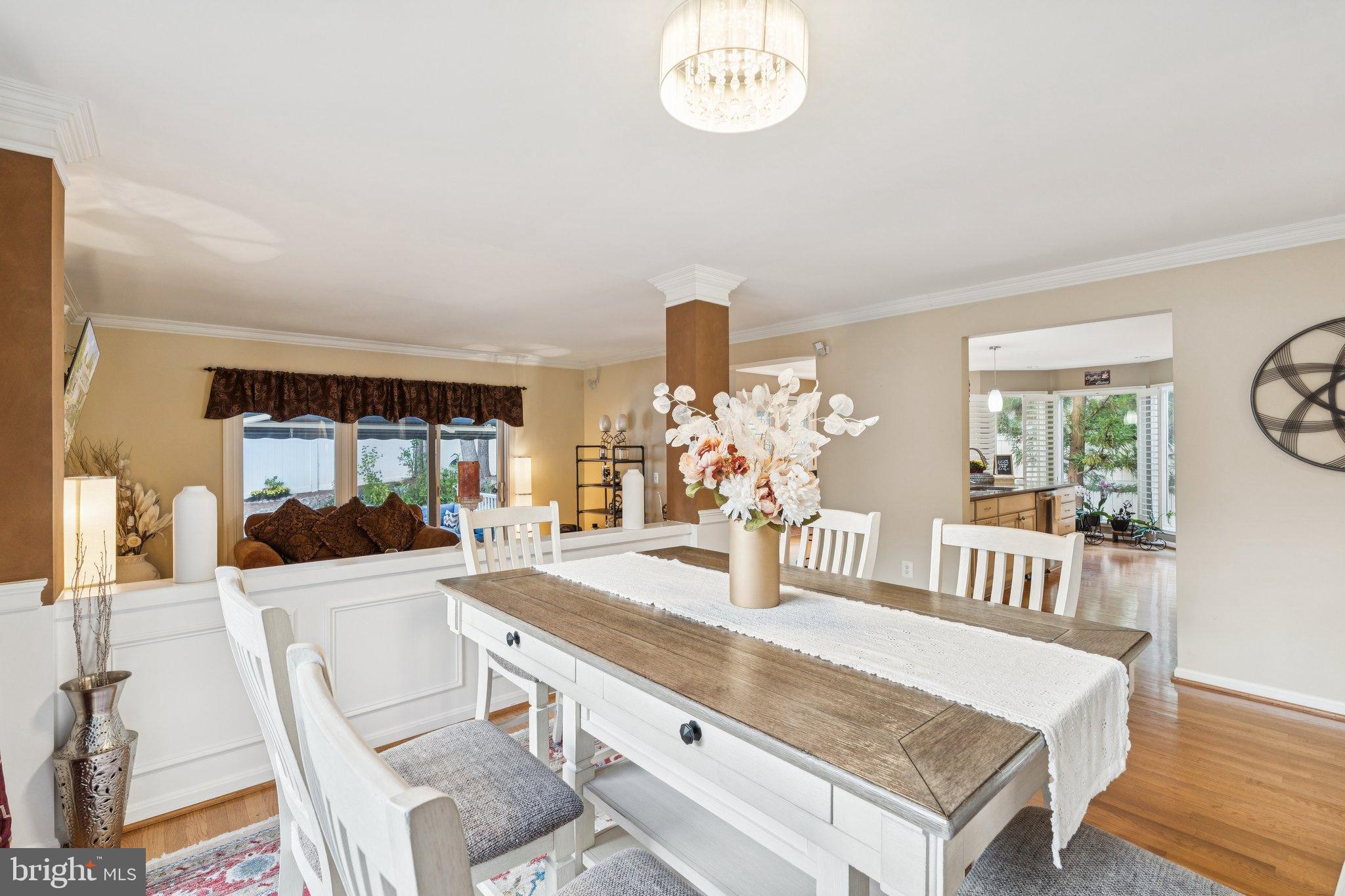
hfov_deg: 96.7
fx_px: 598
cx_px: 672
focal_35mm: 16
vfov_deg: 73.7
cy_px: 448
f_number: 8
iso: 200
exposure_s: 1/6
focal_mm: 16
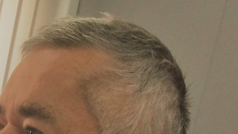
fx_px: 675
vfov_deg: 10.6
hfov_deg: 19.1
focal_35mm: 107
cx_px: -30
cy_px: 250
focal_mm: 4.15
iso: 40
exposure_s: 1/33
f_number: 2.2
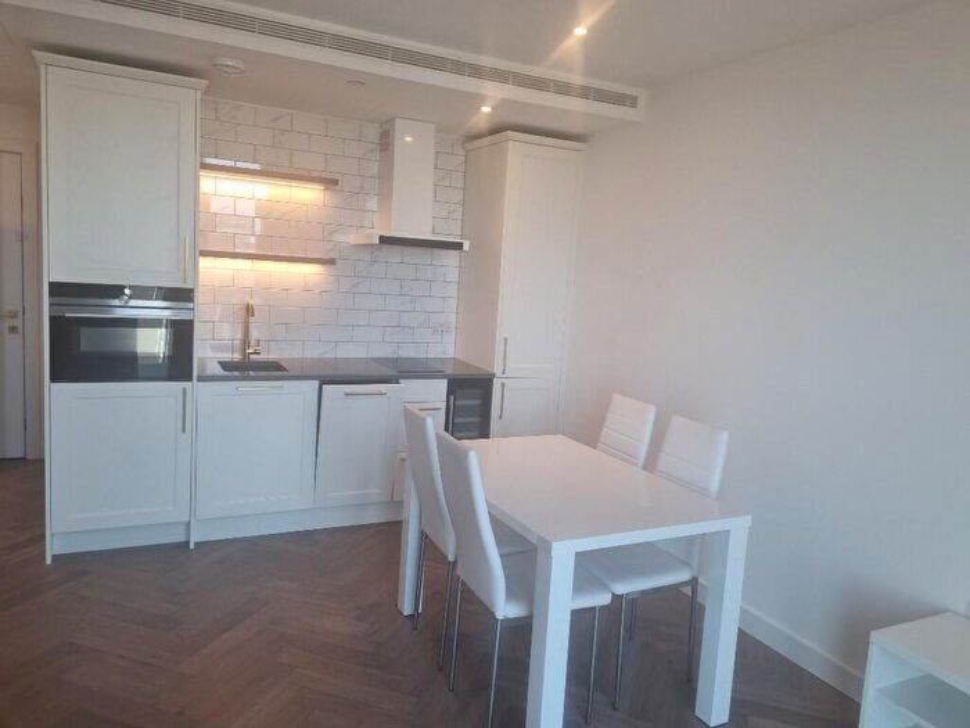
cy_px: 364
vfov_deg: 53.1
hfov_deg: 67.3
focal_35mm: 26
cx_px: 485
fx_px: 729
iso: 80
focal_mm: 5.4
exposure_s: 1/100
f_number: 1.8
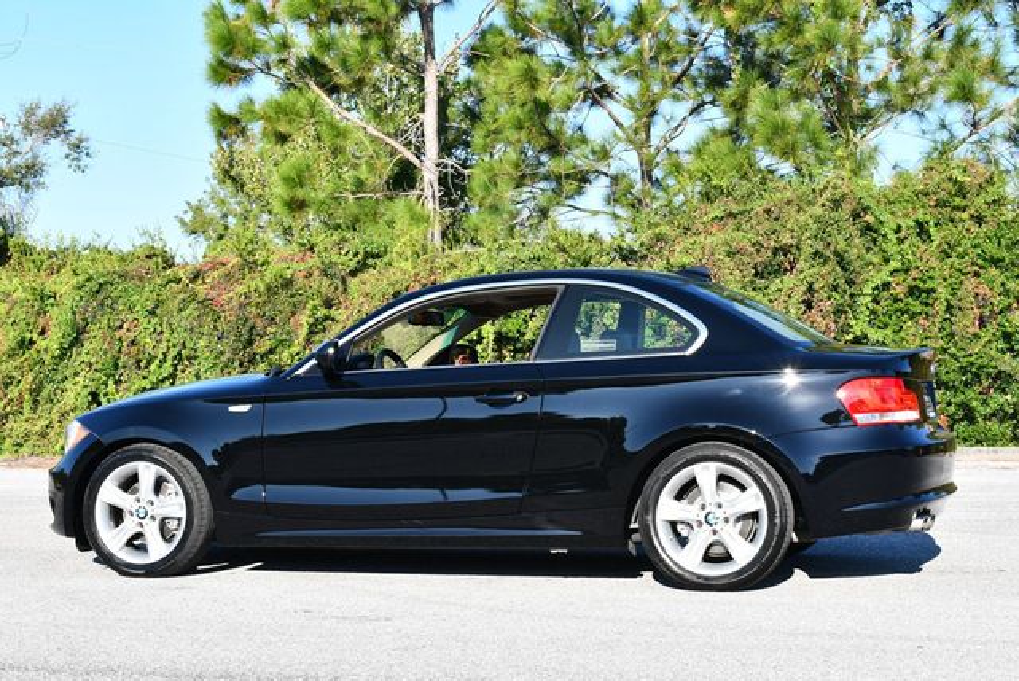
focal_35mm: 64
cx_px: 510
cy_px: 340
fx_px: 1813
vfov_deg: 21.3
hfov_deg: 31.4
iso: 180
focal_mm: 32
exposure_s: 1/250
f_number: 8
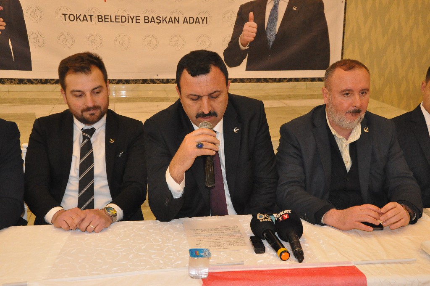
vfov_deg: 25.7
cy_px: 143
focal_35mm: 52
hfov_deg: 37.9
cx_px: 215
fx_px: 626
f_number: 5.6
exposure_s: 1/100
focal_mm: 35
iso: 3200
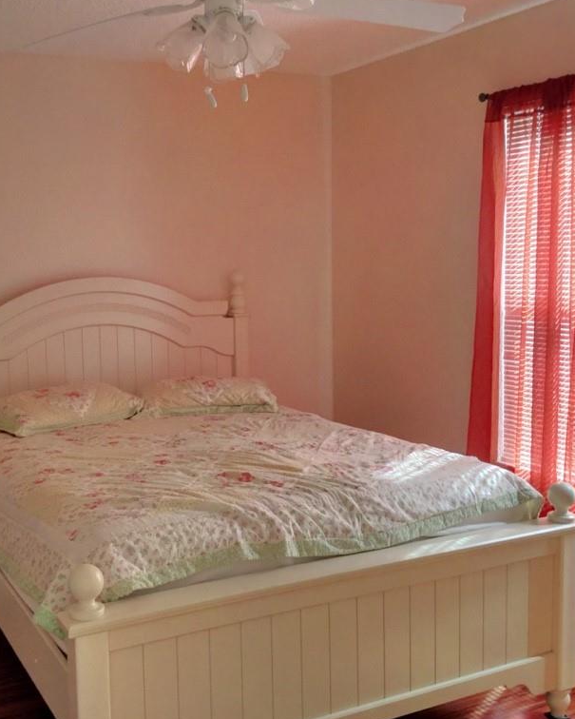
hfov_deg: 36.2
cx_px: 202
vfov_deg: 44.8
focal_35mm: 41
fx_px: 872
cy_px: 359
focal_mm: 3.3
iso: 64
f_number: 2.4
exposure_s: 1/30
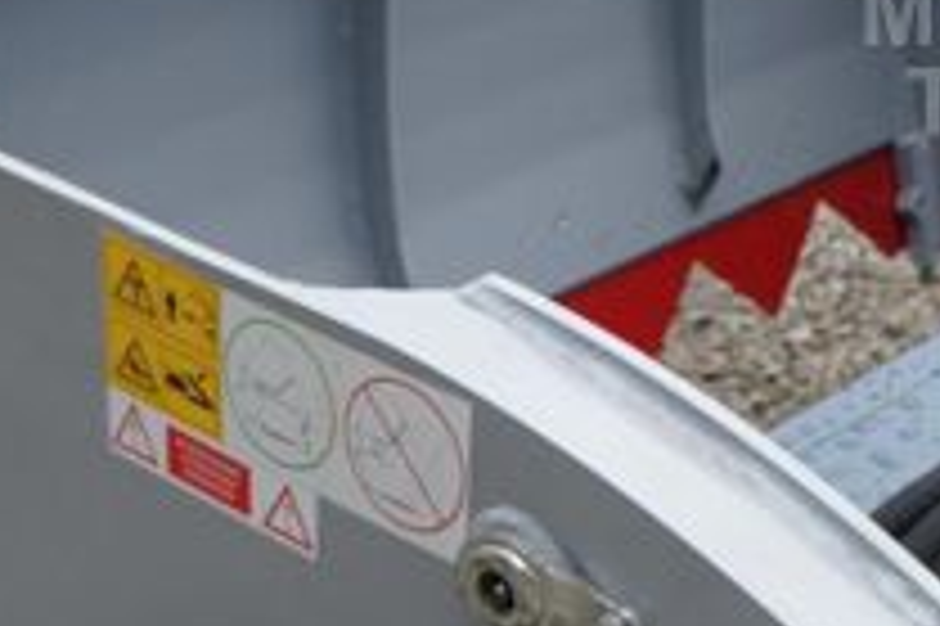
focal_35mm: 97
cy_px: 624
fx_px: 2531
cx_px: 837
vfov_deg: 13.9
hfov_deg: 20.6
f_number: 4
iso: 640
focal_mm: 18
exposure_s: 1/160
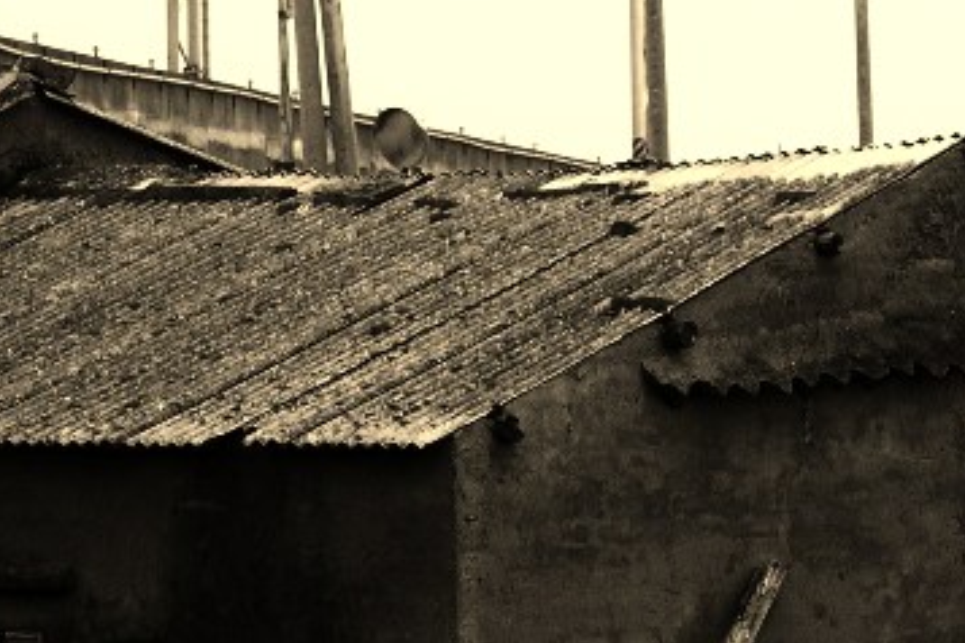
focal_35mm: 301
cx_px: 405
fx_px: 8068
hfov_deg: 6.8
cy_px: 398
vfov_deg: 4.6
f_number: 5
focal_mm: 70
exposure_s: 1/500
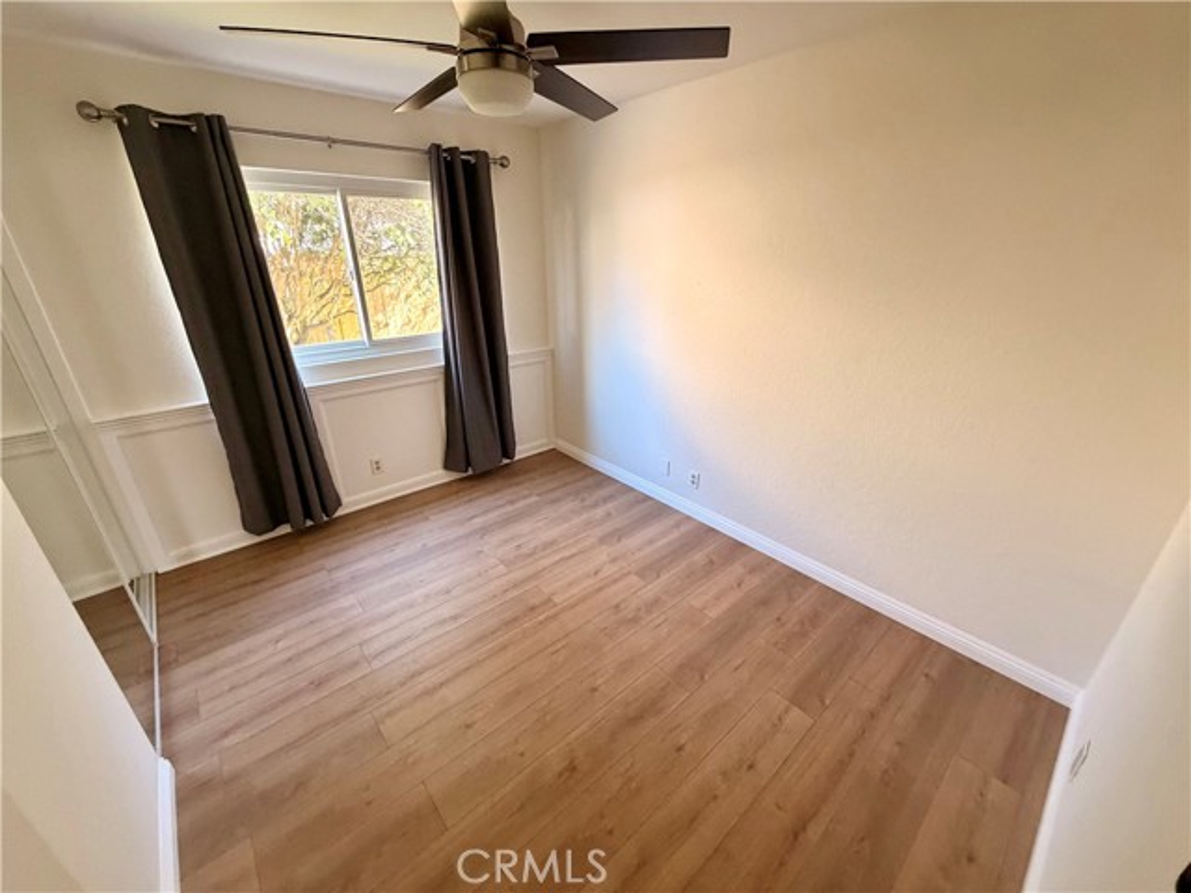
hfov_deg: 102.1
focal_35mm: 14
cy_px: 446
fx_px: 482
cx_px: 596
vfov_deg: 85.7
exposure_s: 1/80
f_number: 2.2
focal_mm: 2.22
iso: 320
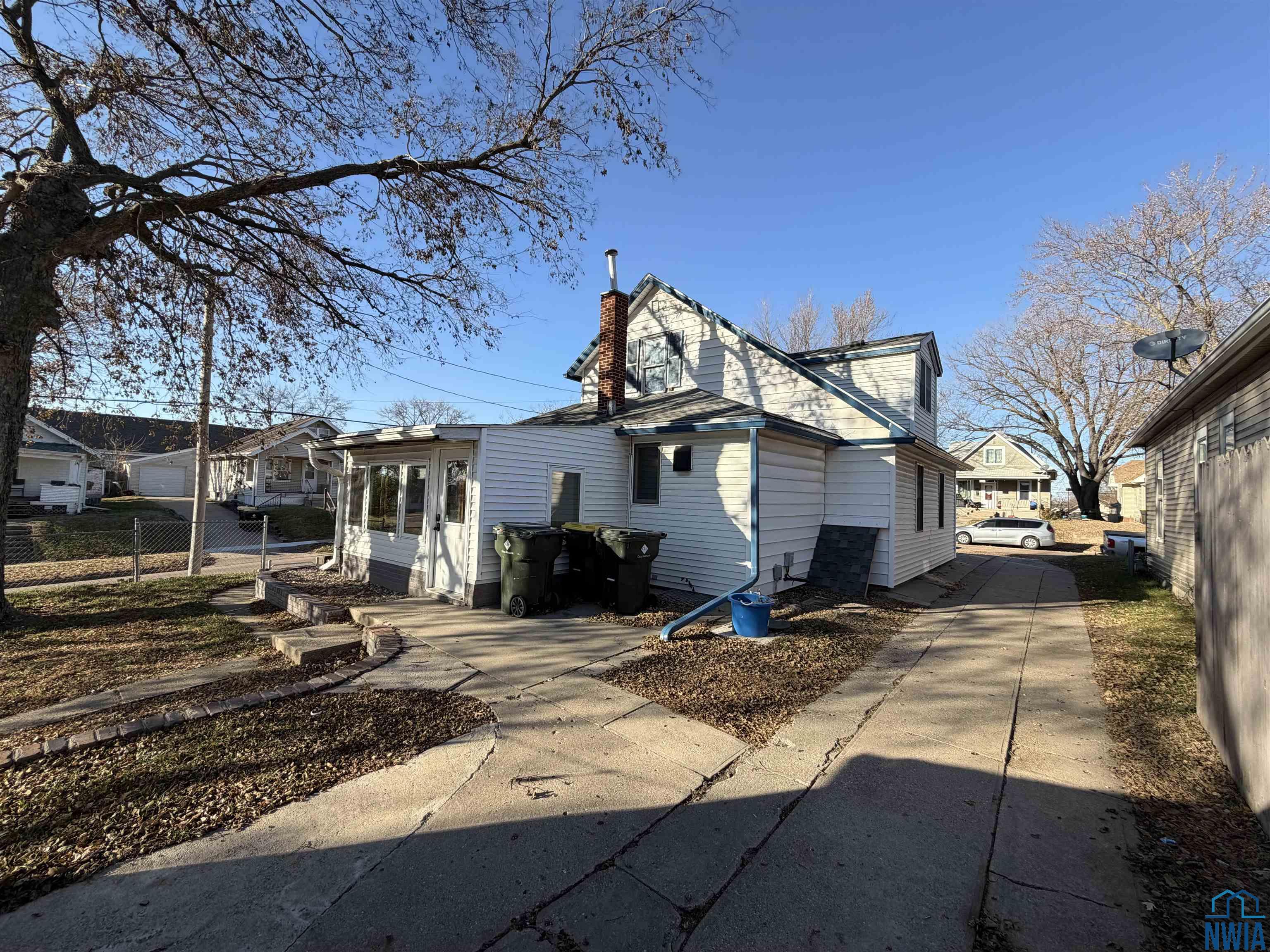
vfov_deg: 85.7
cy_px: 476
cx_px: 635
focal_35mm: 14
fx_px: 514
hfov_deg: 102.1
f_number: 2.2
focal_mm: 2.22
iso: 40
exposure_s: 1/770
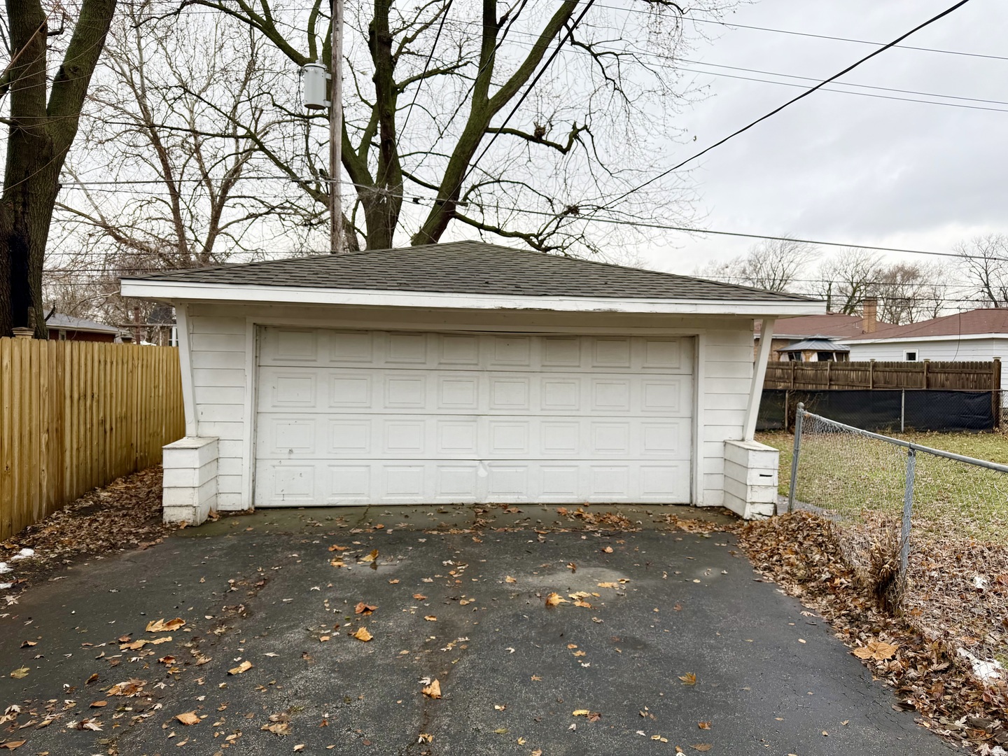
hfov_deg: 71.6
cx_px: 504
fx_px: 699
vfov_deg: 56.8
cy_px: 378
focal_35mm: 24
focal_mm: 6.76
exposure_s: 1/421
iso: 80
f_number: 1.78
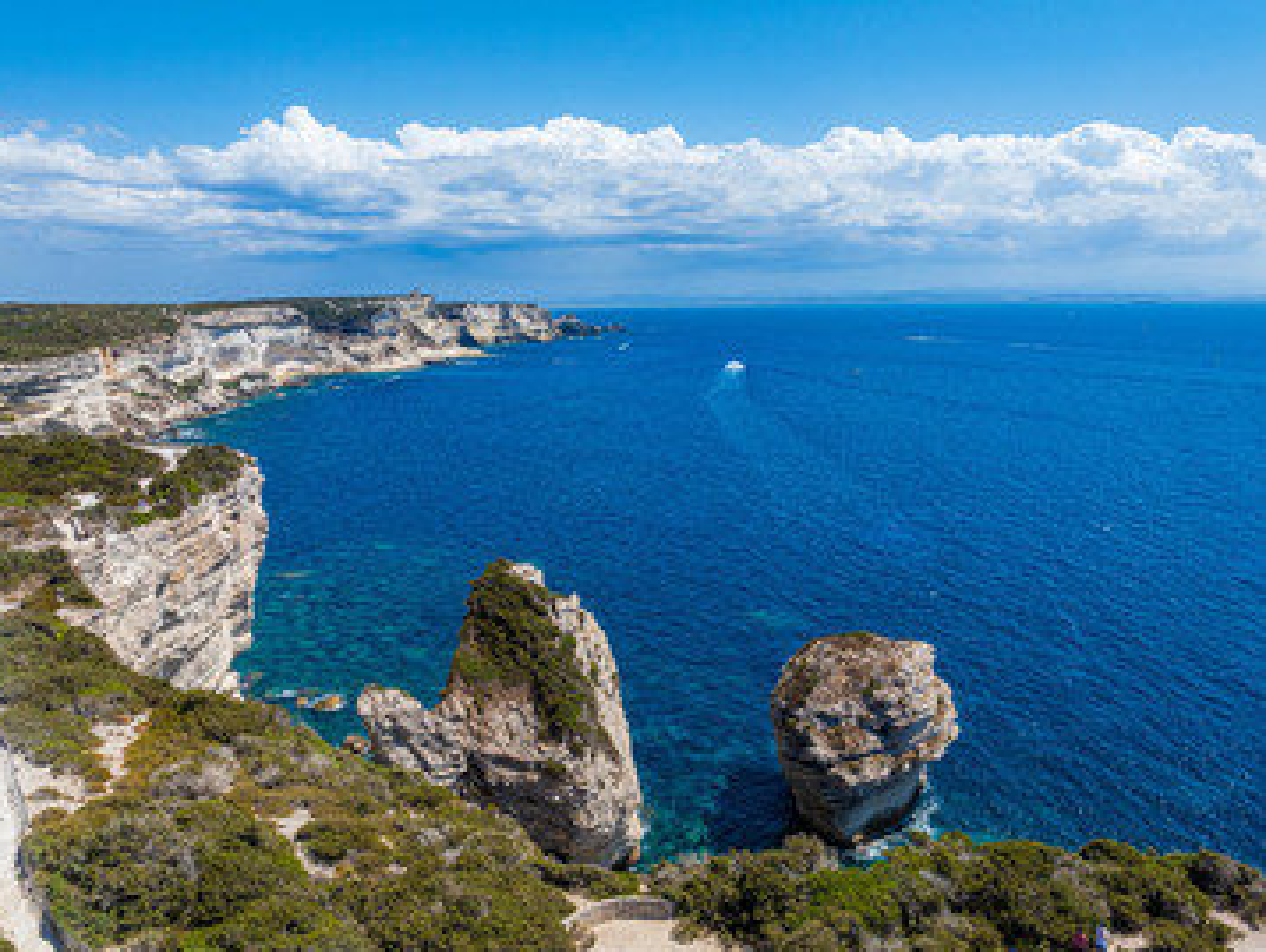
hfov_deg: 69.3
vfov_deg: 54.9
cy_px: 467
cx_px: 614
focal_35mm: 25
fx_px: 915
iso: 100
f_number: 11
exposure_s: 1/160
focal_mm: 12.3
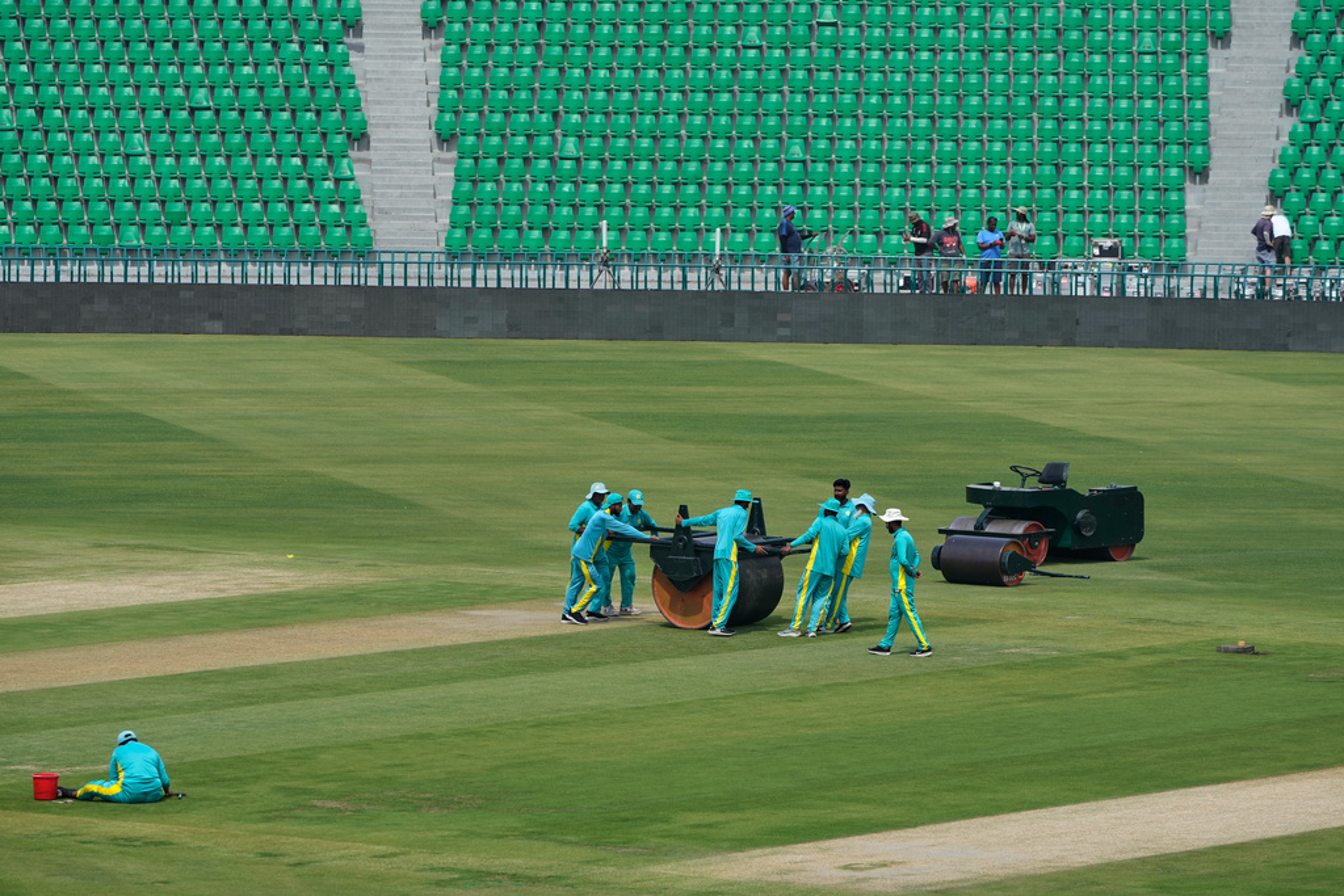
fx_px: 9894
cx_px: 672
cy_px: 448
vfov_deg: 5.2
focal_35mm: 265
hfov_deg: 7.8
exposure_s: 1/640
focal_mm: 265
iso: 400
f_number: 9
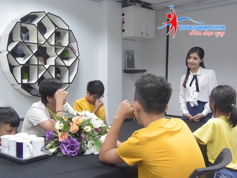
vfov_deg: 35.9
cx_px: 102
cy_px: 91
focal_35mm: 40
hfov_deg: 46.7
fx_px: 274
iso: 3200
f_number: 4.5
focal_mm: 13.6
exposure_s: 1/60
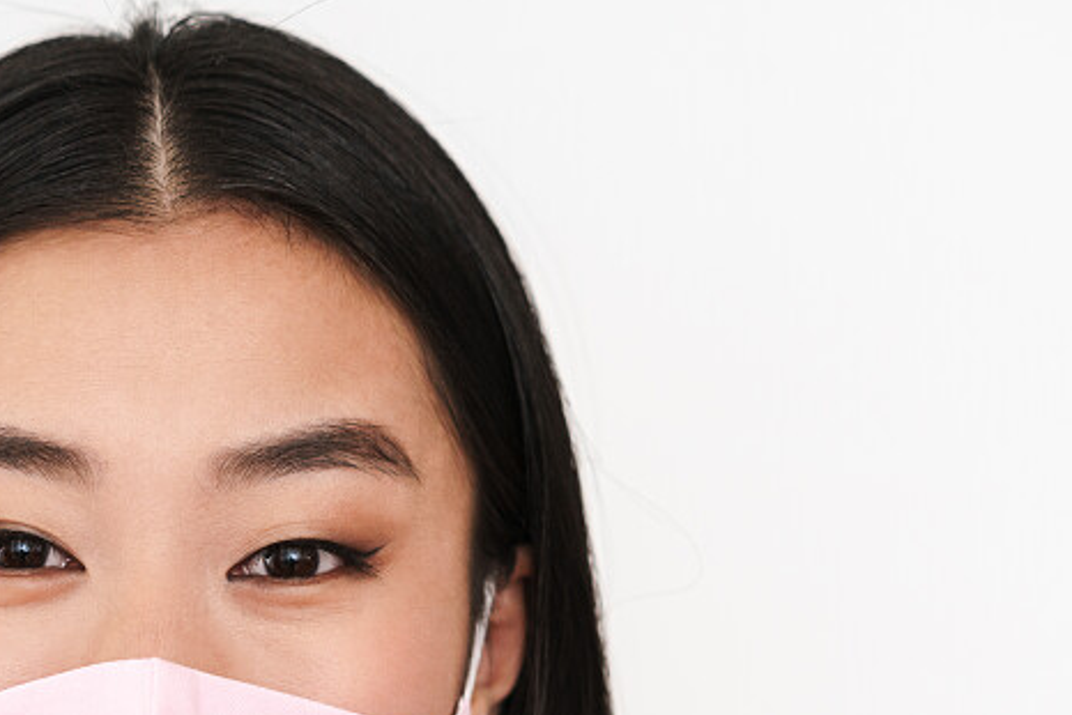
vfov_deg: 9.0
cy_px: 904
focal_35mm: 151
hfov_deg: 13.5
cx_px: 173
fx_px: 4498
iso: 500
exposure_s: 1/160
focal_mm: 55
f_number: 3.2
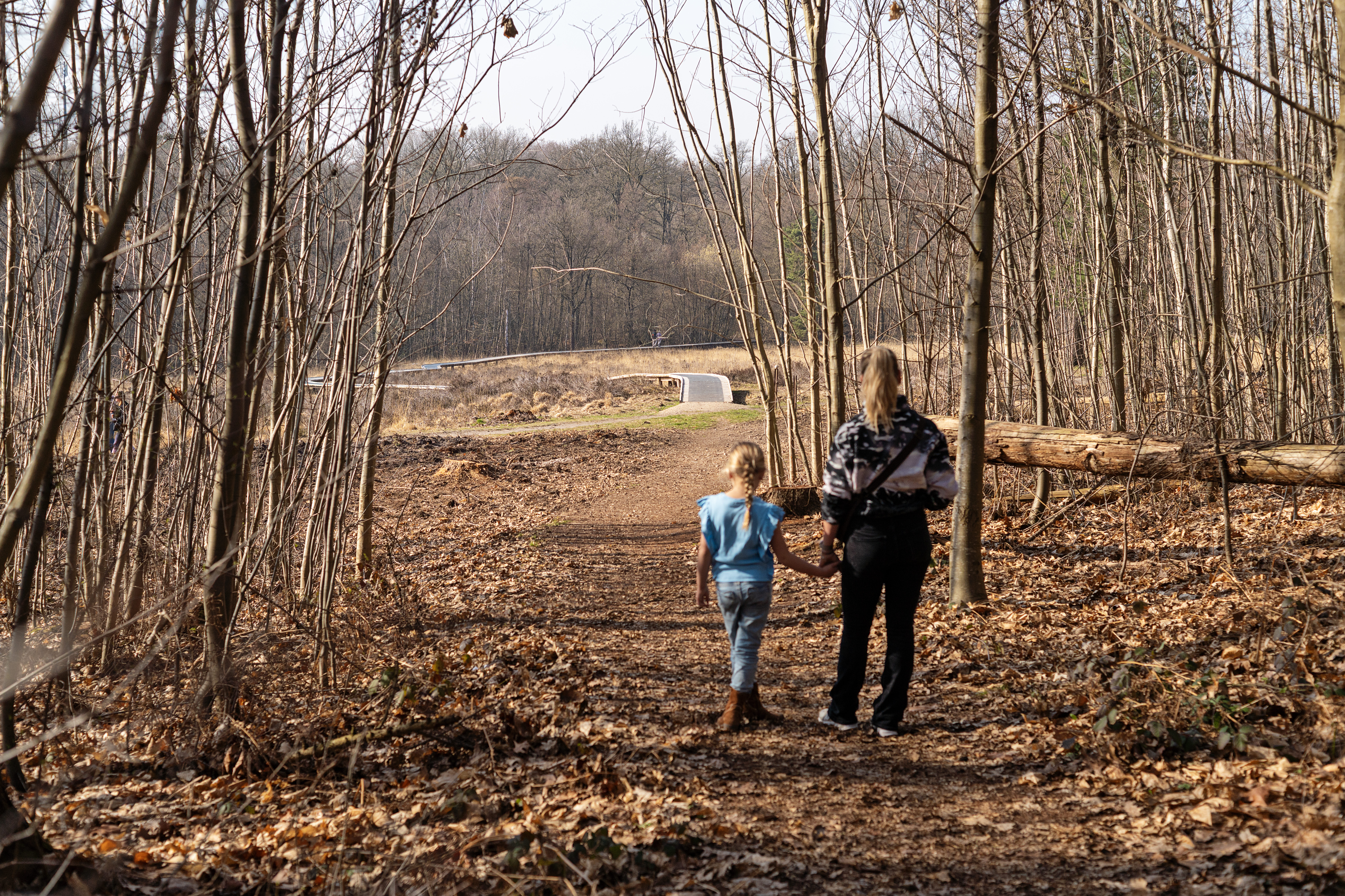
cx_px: 672
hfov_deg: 39.6
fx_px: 1868
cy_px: 448
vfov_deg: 27.0
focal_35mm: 50
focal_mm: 50
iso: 250
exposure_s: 1/2000
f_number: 4
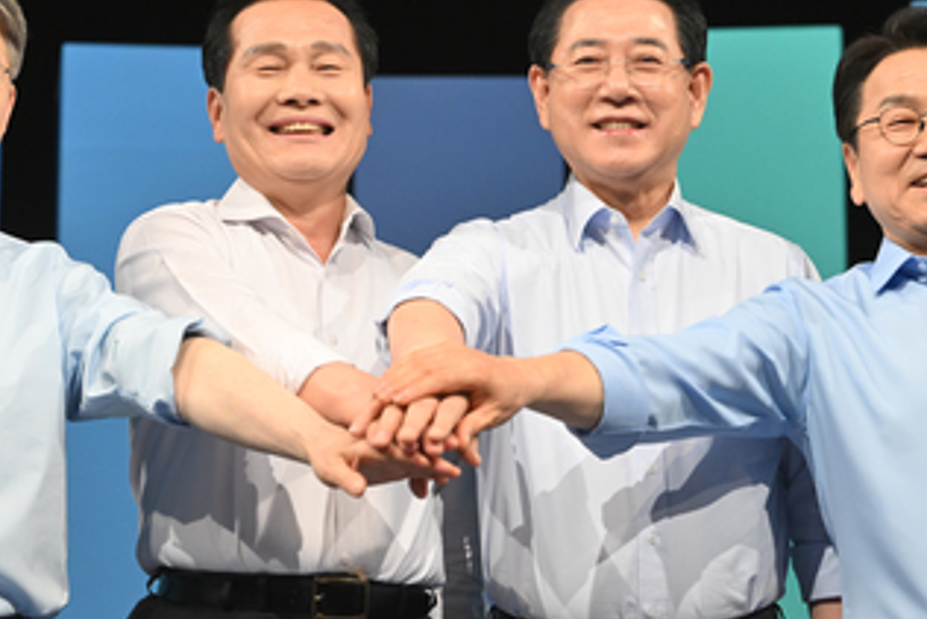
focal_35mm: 124
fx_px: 3194
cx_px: 434
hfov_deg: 16.5
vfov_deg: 11.0
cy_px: 128
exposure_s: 1/500
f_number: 3.2
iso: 1600
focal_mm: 70
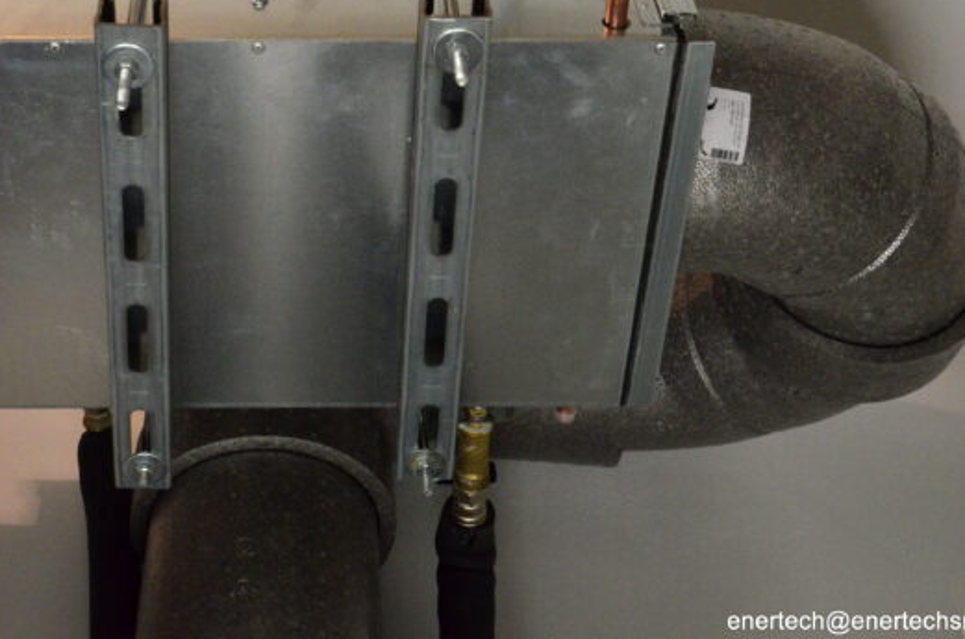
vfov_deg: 22.5
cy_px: 192
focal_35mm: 60
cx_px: 337
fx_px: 1598
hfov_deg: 33.4
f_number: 6.3
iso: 1600
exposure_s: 1/125
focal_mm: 27
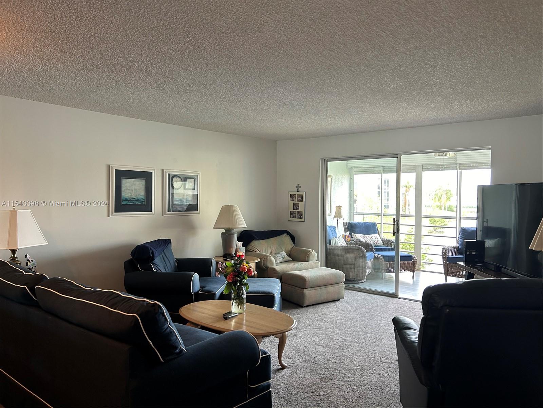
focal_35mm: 26
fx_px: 408
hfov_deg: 67.3
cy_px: 204
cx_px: 272
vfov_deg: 53.1
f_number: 1.5
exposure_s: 1/120
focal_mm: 5.7
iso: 125
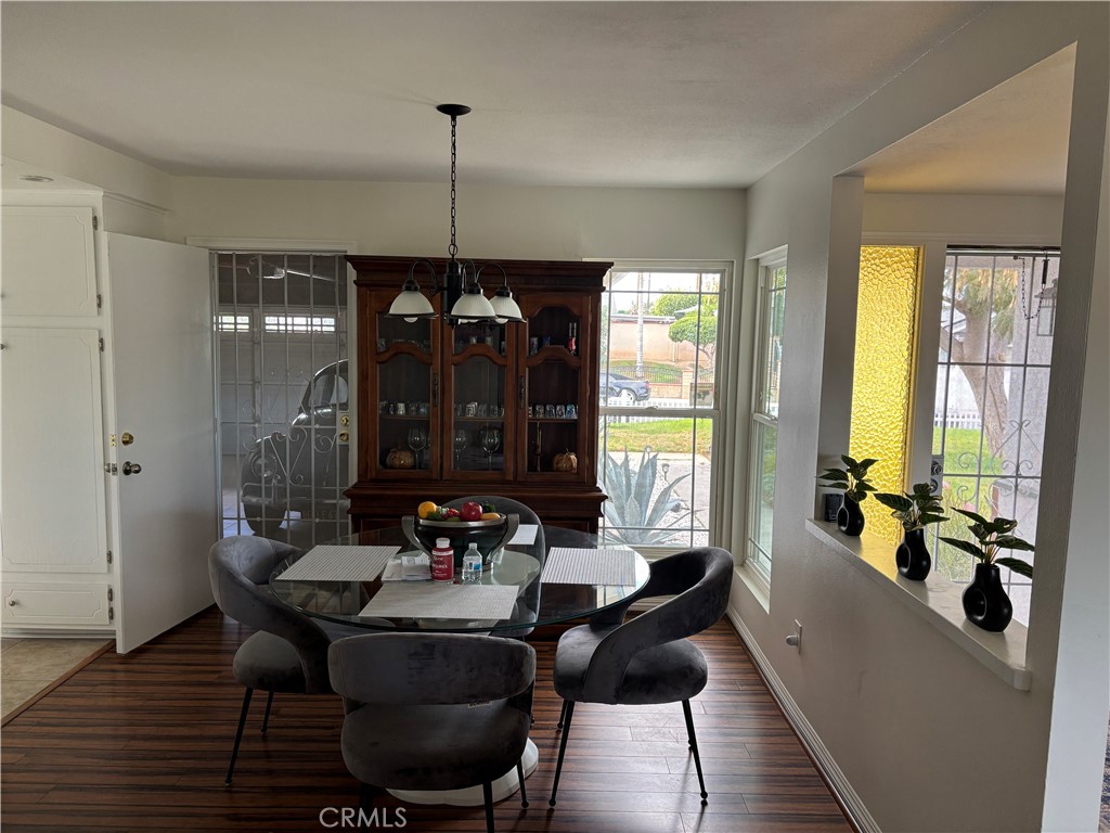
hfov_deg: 67.3
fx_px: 834
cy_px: 416
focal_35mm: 26
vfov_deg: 53.1
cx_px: 555
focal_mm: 5.96
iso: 125
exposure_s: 1/106
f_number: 1.6
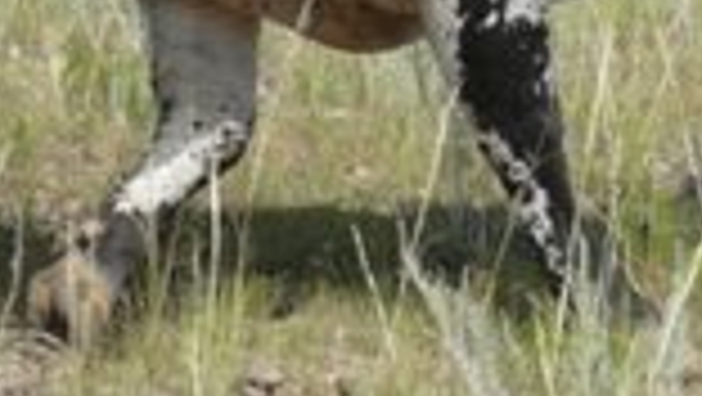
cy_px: -153
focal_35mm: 338
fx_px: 6296
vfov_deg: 3.6
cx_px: 252
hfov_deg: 6.4
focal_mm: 21.3
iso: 100
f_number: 5.6
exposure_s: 1/500
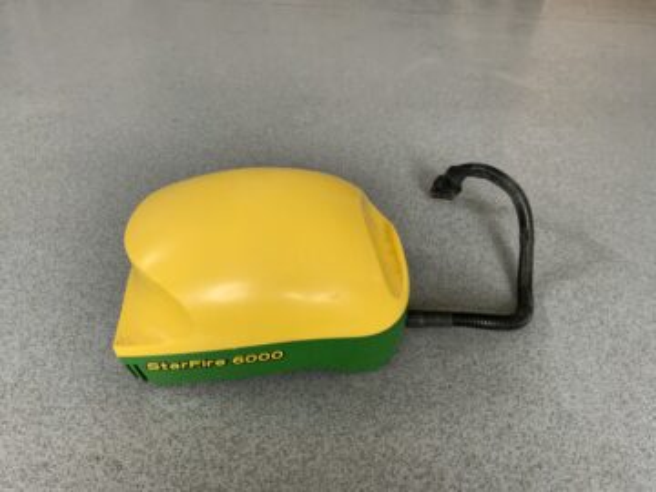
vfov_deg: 48.2
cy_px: 246
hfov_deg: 61.7
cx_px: 328
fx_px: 550
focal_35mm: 29
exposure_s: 1/60
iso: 160
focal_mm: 3
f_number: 1.8
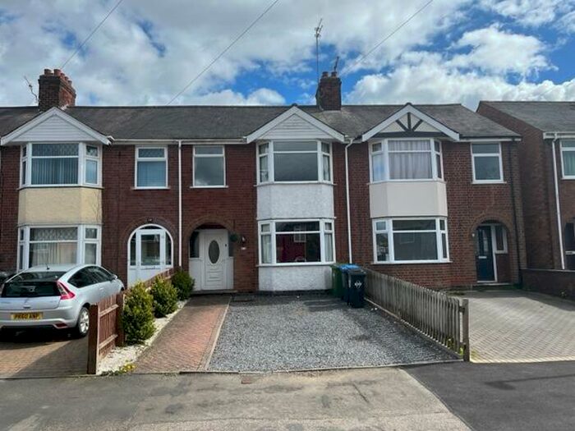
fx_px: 432
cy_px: 216
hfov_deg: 67.3
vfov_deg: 53.1
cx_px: 288
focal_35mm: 26
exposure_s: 1/2899
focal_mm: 5.1
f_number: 1.6
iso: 50
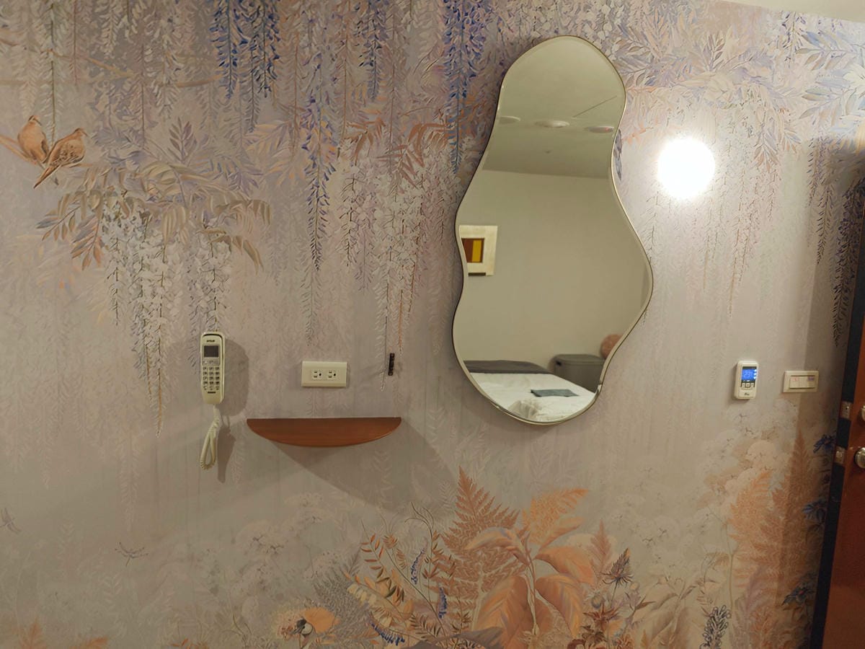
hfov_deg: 73.9
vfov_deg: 58.9
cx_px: 432
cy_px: 324
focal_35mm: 23
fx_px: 575
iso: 160
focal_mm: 8.72
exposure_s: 1/60
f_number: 1.63
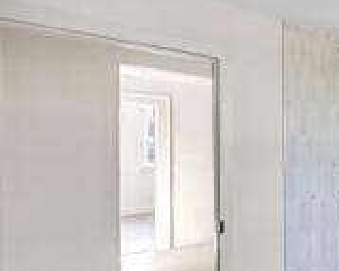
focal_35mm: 30
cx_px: 420
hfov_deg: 39.3
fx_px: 301
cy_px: 158
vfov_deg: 48.3
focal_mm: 12
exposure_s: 1/5
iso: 100
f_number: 8
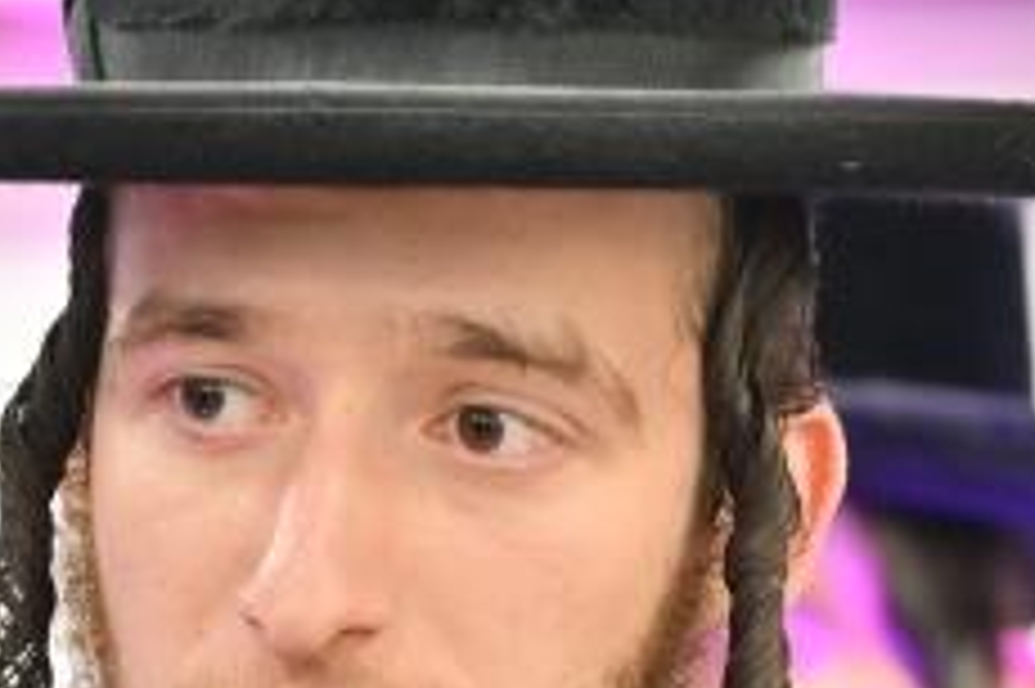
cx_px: 202
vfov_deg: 3.5
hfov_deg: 5.2
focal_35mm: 397
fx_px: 11405
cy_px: 870
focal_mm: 89
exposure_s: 1/160
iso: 800
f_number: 4
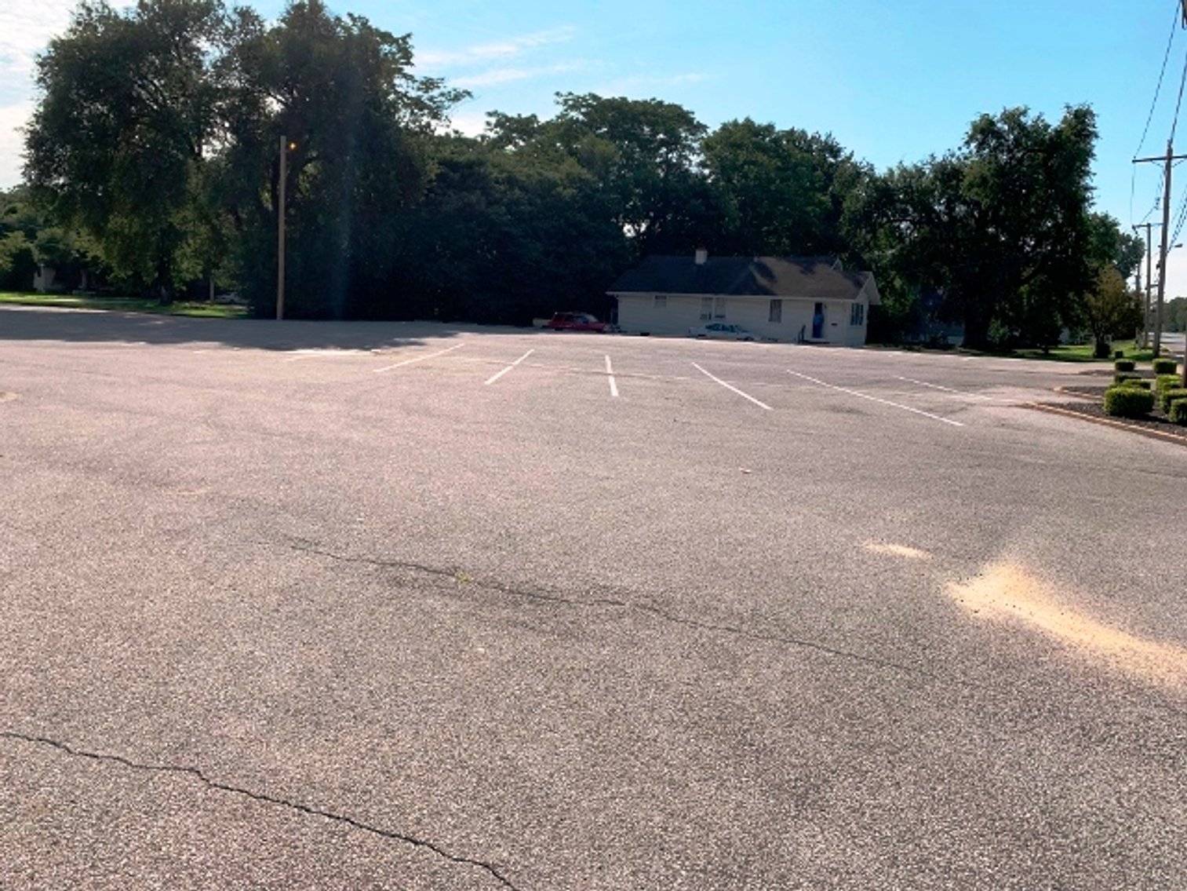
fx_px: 892
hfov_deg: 67.3
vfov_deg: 53.1
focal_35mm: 26
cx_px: 594
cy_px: 446
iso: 25
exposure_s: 1/2257
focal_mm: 4.25
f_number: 1.8
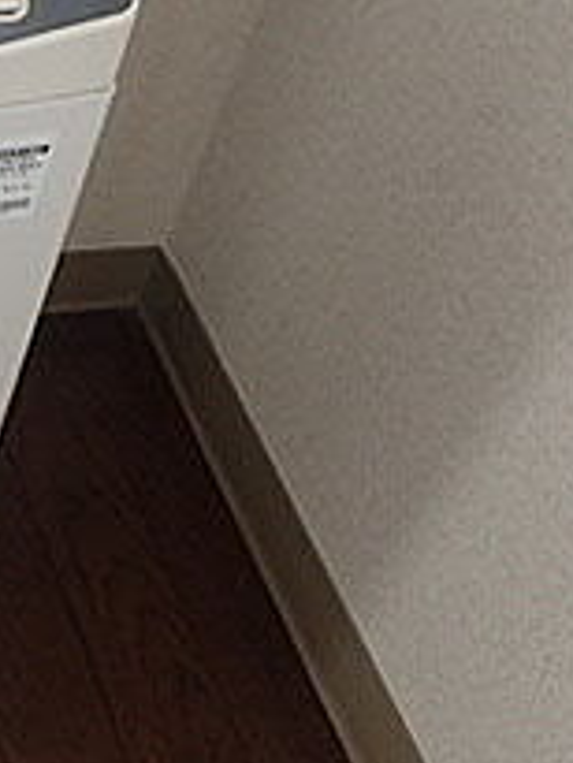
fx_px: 1720
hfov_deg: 16.1
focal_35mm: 78
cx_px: -450
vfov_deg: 25.0
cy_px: 346
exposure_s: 1/100
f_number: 2.8
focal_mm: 4.5
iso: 100
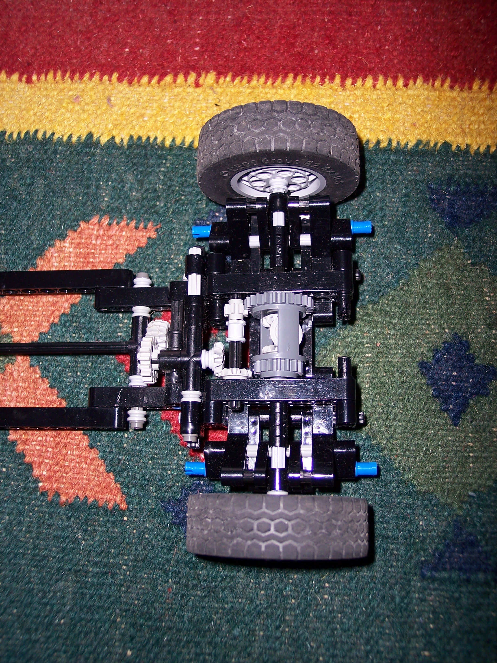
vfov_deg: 47.9
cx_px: 248
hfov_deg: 36.8
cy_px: 332
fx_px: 747
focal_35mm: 39
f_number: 2.8
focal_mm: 8
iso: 100
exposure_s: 1/60
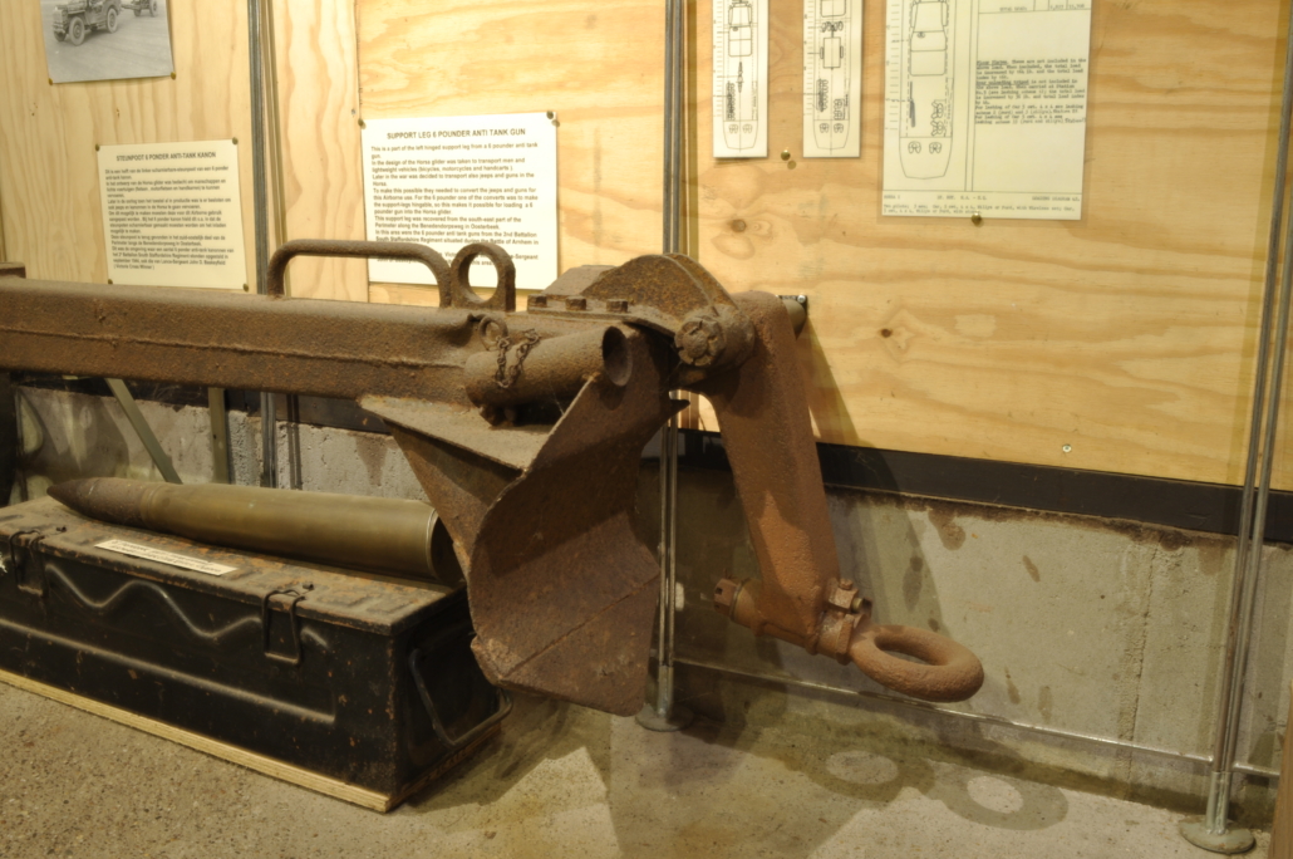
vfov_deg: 39.9
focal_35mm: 33
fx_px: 1184
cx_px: 646
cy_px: 430
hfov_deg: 57.3
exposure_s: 10
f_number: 18
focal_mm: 22
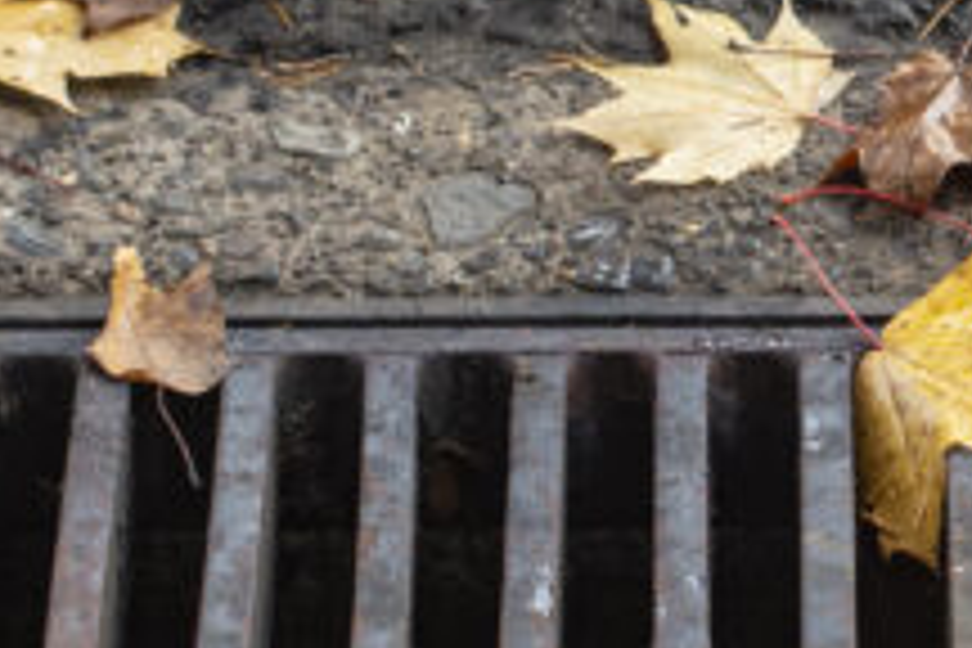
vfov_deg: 3.9
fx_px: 9611
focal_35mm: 356
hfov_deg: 5.7
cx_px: 1323
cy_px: 173
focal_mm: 50
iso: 400
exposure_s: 1/200
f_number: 5.6
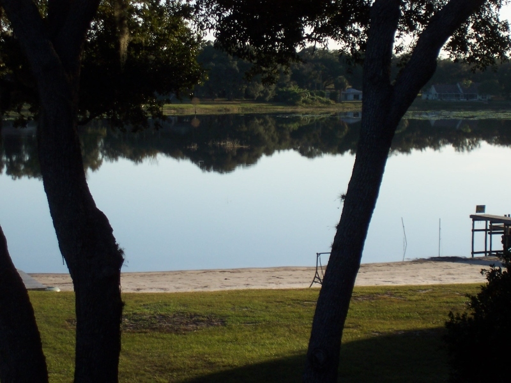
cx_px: 256
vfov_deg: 13.3
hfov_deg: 17.7
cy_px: 192
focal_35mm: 111
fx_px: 1639
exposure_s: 1/500
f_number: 4.8
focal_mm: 16.8
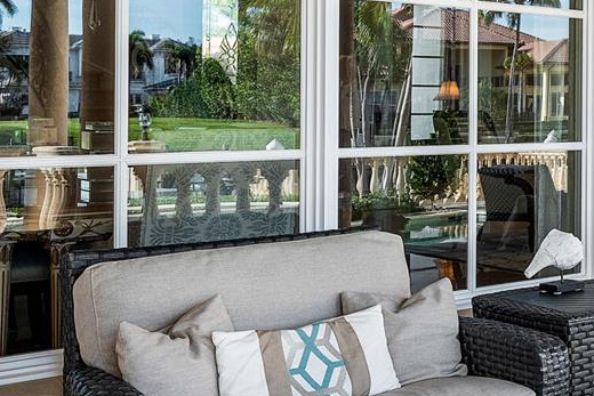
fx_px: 1040
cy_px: 101
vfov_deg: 21.4
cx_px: 842
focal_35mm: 63
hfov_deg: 25.6
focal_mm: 16
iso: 160
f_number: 8
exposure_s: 1/50
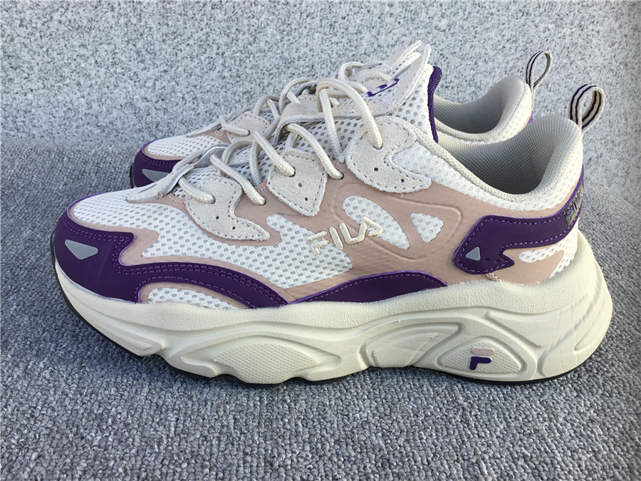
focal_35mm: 31
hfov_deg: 58.4
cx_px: 320
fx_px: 574
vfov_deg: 45.4
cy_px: 240
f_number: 2.4
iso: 25
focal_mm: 3.3
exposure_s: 1/261
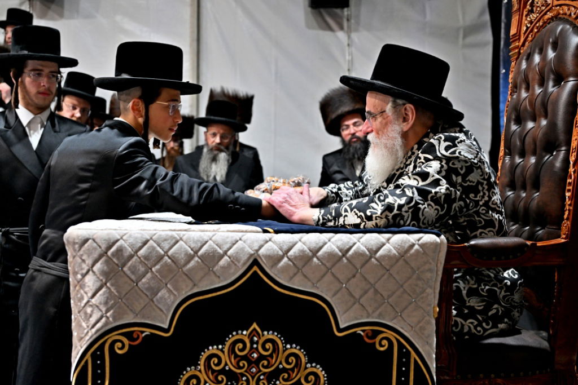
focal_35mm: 43
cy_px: 192
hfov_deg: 45.4
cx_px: 289
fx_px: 690
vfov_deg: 31.2
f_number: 4
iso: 1250
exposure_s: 1/125
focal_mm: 43
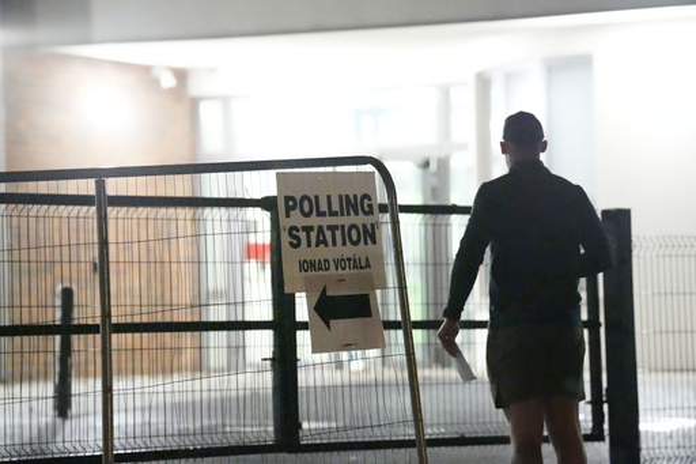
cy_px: 232
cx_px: 348
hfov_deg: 10.3
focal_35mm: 200
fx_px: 3865
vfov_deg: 6.9
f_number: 4
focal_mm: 200
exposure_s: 1/200
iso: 51200
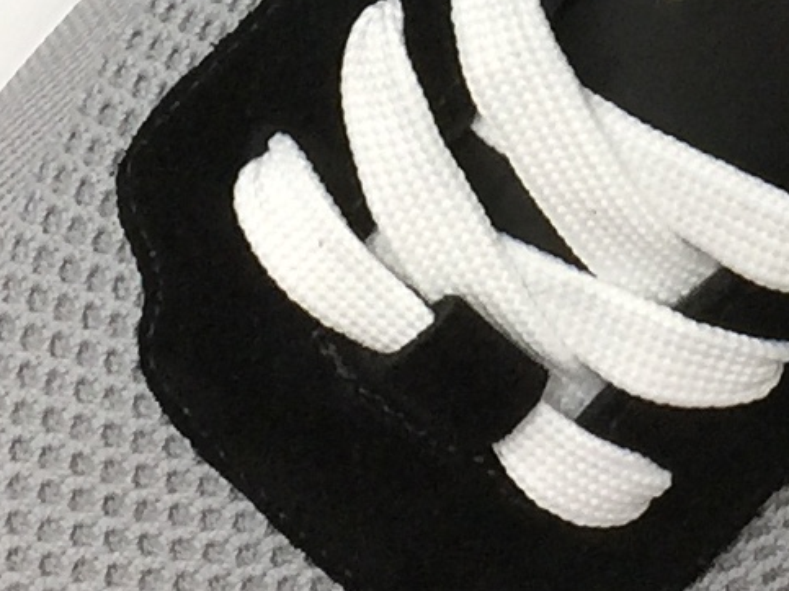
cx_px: 715
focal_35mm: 196
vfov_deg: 7.2
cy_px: -772
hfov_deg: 10.0
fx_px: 4466
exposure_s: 1/17
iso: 50
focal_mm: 4.15
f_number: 2.2
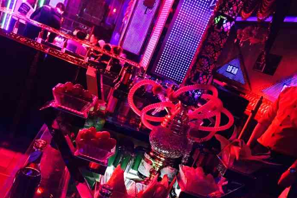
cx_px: 151
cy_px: 139
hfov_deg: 47.4
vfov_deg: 32.3
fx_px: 338
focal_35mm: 41
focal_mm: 4.15
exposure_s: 1/8
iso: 160
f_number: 2.2
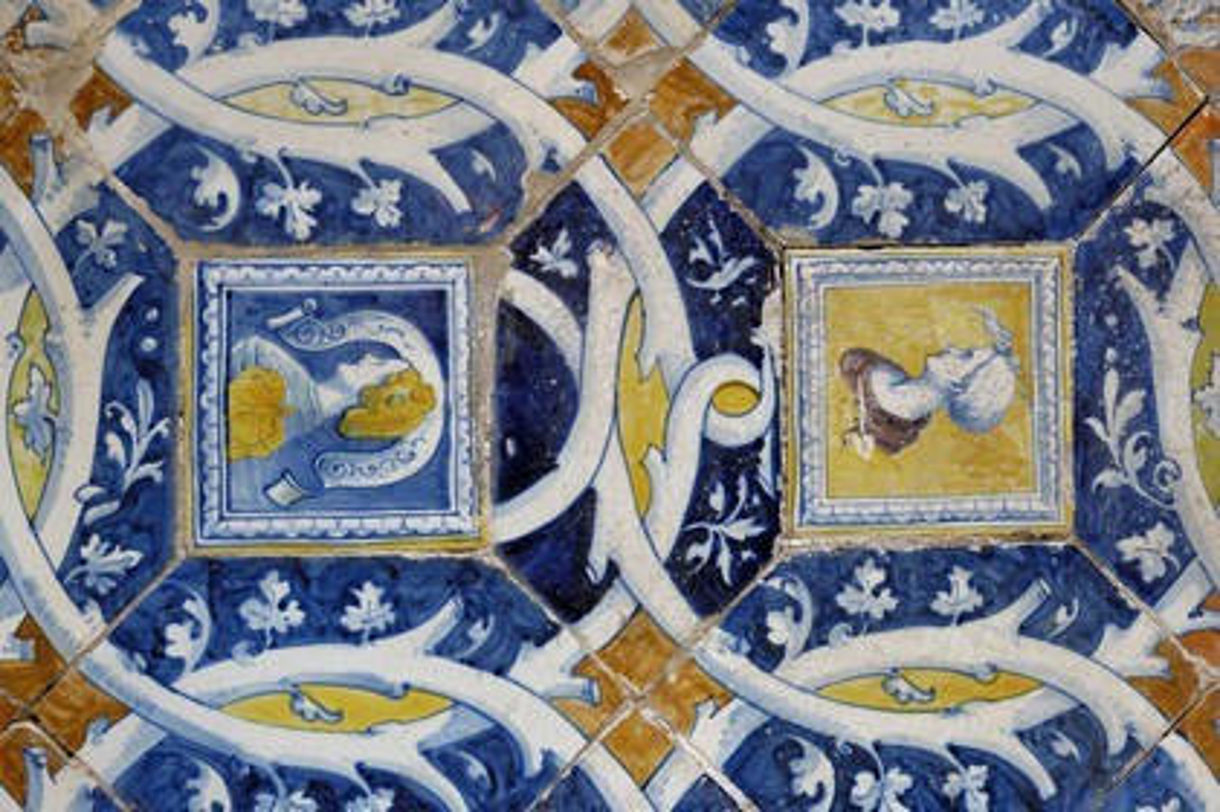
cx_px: 610
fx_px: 2540
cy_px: 406
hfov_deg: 27.0
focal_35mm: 75
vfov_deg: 18.2
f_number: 5.6
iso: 100
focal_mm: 50
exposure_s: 1/10
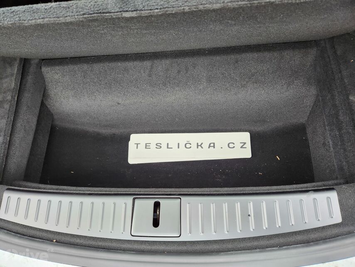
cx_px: 178
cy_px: 134
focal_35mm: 23
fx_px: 236
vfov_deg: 58.9
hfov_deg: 73.9
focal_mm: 5.4
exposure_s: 1/100
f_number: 1.8
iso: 250
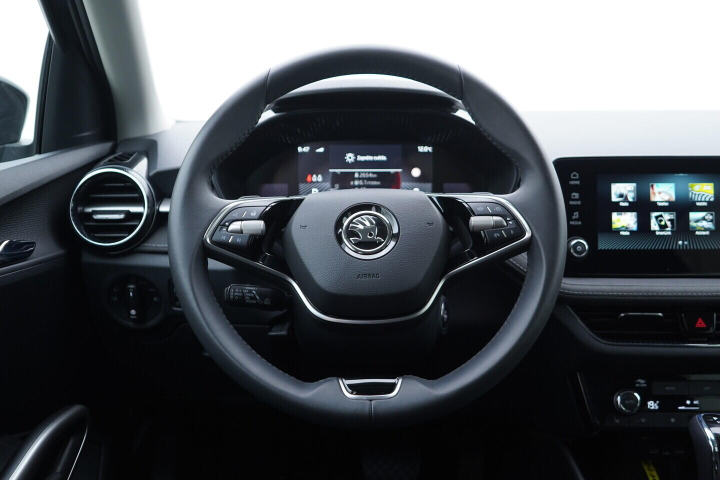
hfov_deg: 53.1
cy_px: 240
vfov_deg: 36.9
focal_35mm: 36
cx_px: 360
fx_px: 720
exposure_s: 1/40
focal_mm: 24
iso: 200
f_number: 2.8
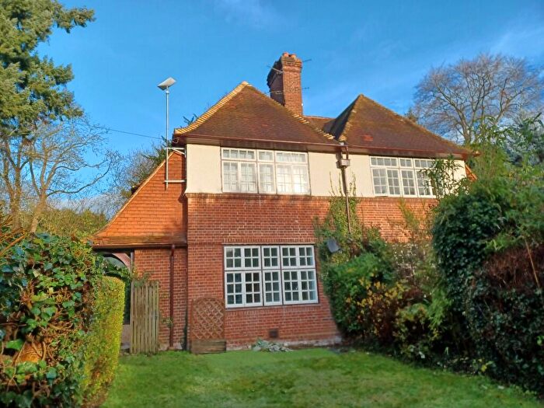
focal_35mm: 25
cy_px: 204
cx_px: 272
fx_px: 393
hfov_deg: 69.4
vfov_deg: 54.9
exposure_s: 1/155
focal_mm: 4.6
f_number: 1.8
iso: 32
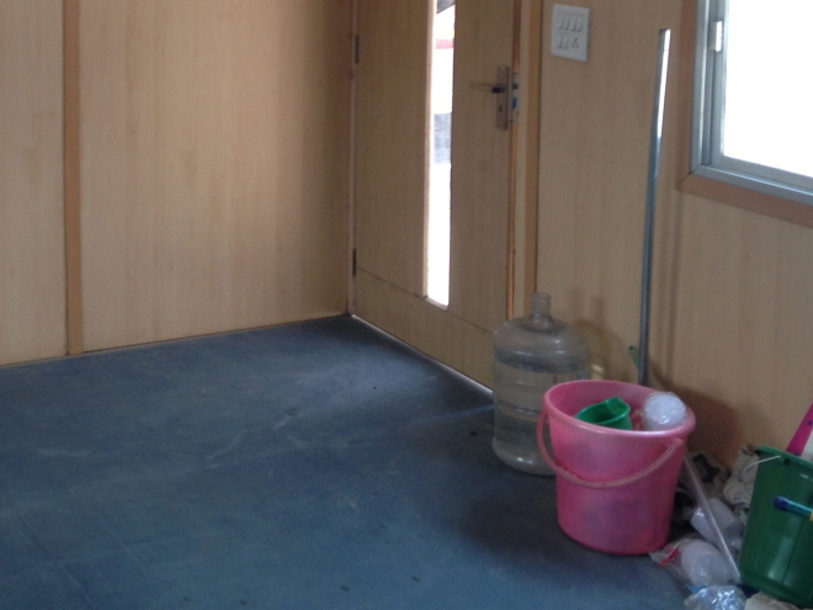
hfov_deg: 29.5
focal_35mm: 64
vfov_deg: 22.3
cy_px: 44
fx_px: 1503
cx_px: 147
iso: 64
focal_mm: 4.12
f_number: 2.4
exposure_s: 1/30
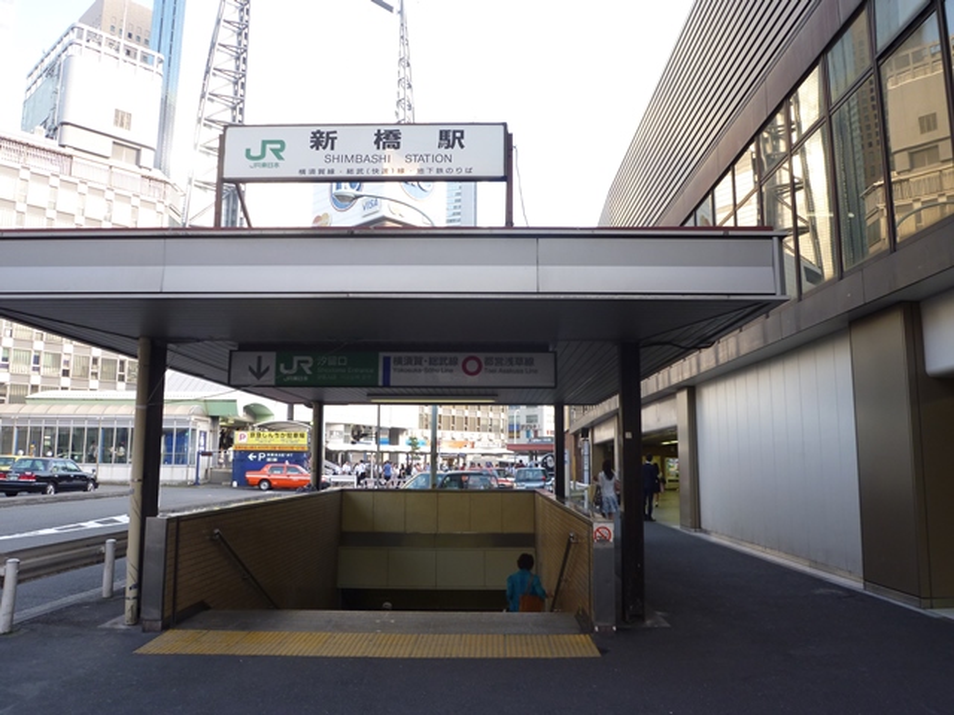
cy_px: 358
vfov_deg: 51.4
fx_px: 744
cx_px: 477
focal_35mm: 27
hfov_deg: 65.3
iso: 80
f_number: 2.9
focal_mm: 4.8
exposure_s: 1/100
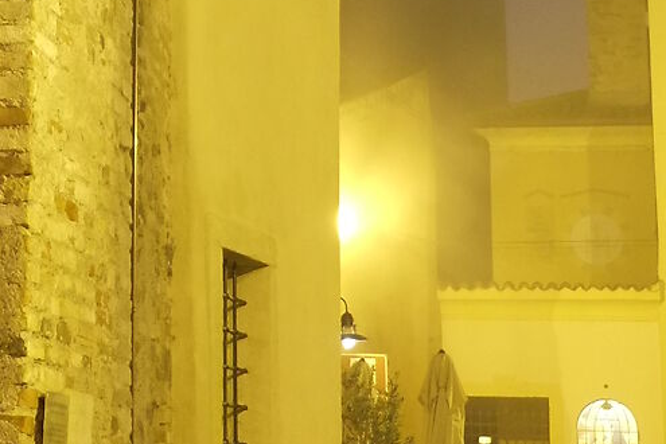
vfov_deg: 10.0
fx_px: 2423
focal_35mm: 131
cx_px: -140
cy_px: -279
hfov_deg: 15.1
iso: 1000
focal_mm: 18
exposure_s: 1/4
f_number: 2.8
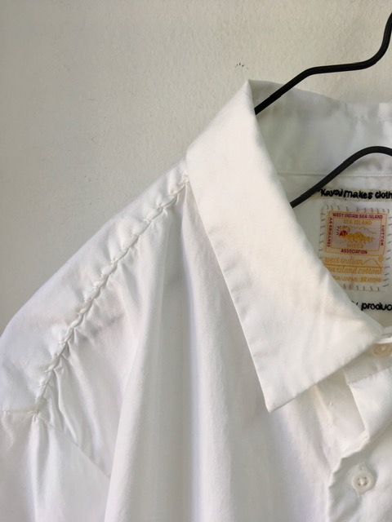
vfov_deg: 61.7
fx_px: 438
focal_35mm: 29
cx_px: 196
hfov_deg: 48.2
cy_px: 261
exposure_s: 1/100
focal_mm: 4.15
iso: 32
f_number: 2.2
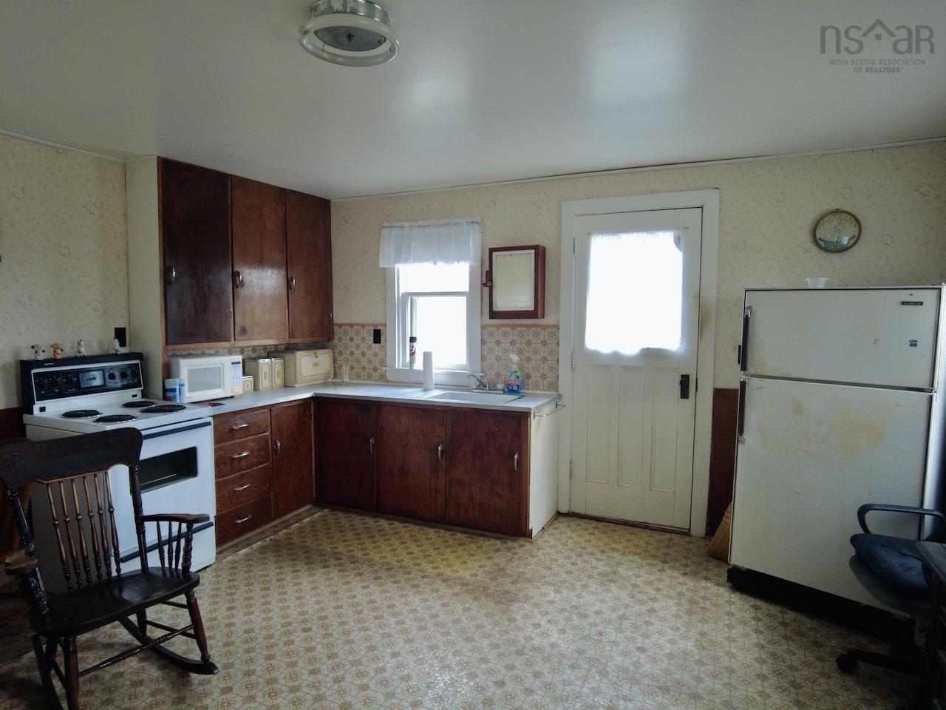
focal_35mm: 20
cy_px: 355
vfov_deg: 66.0
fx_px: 547
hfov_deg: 81.7
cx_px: 473
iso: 200
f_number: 1.8
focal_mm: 4.4
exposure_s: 1/15
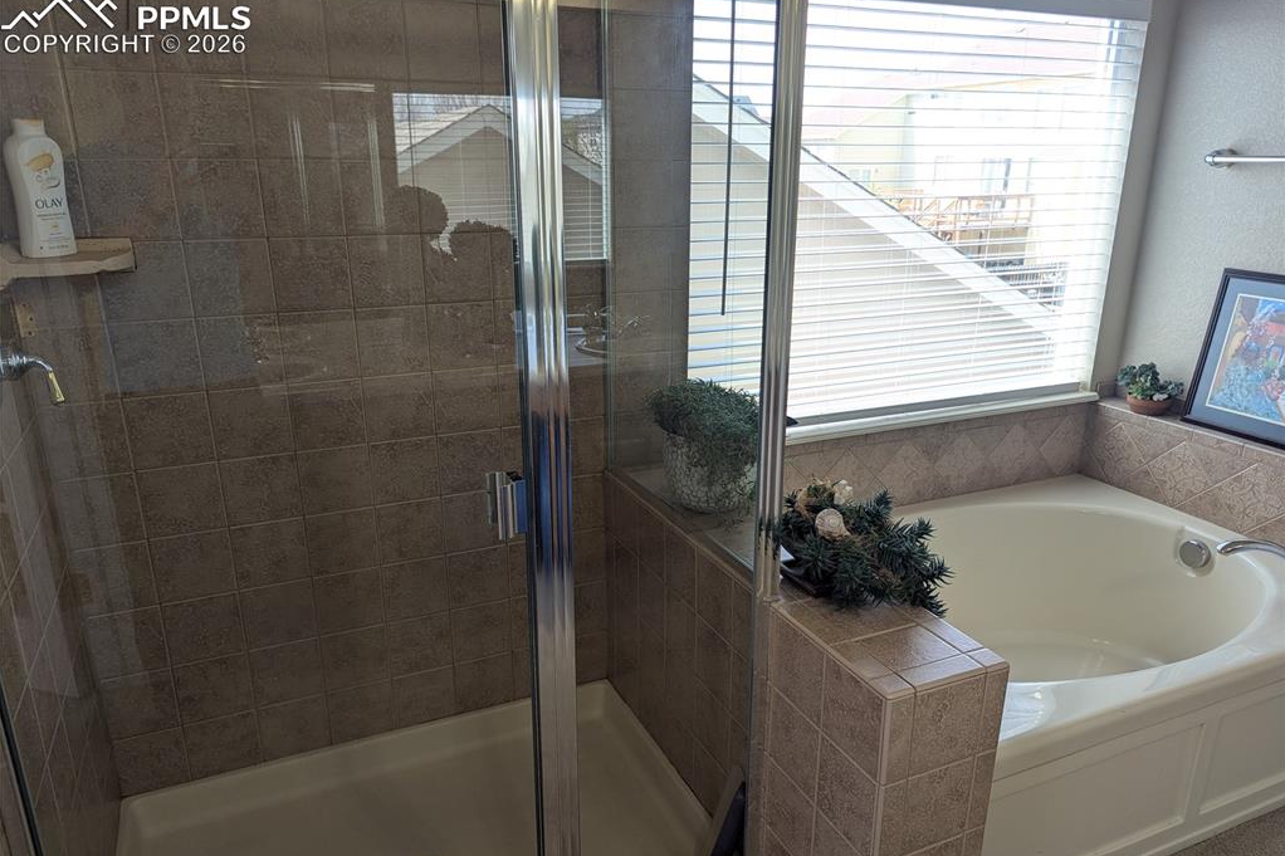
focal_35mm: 25
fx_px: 892
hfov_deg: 71.5
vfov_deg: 51.2
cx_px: 642
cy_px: 466
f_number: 1.85
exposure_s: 1/154
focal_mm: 6.81
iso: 36
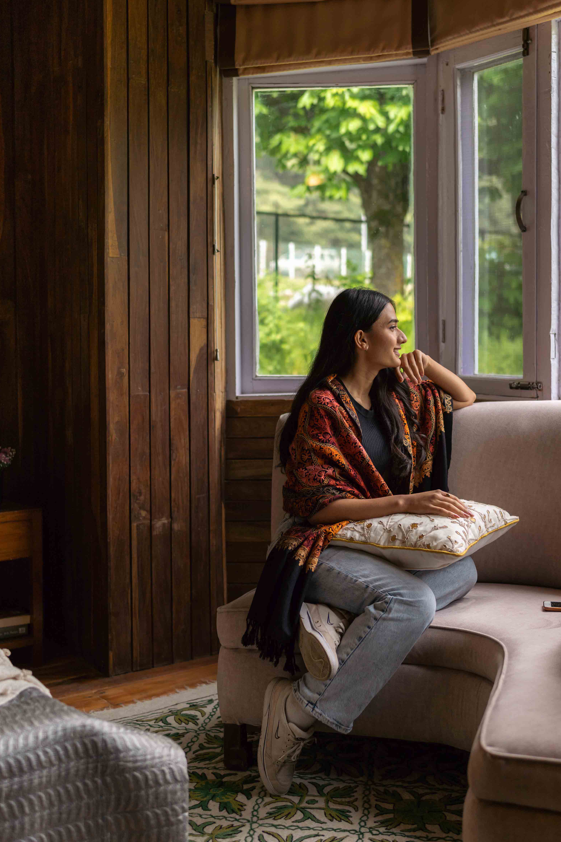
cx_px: 351
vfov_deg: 43.5
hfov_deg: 29.7
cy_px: 376
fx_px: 1052
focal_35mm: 45
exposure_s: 1/800
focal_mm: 35
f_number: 1.8
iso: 250
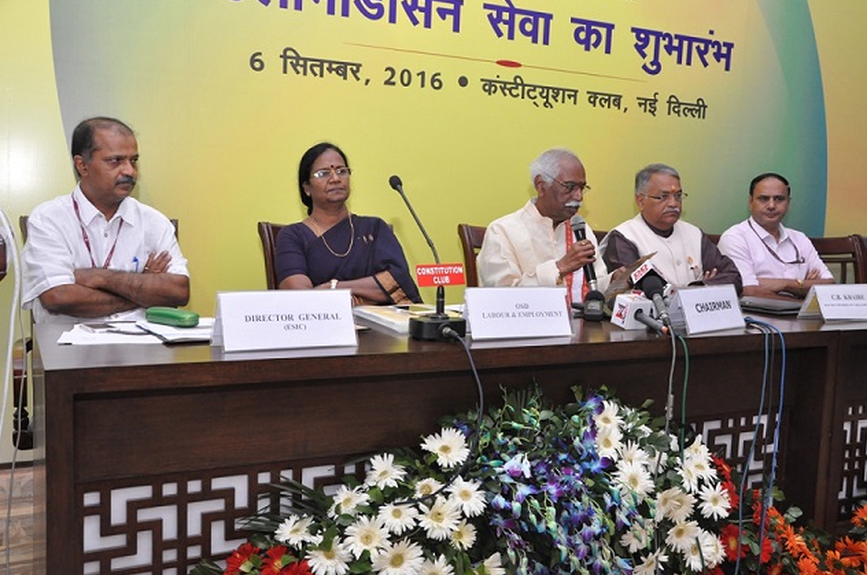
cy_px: 284
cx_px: 442
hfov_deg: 55.9
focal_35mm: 34
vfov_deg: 38.7
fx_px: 817
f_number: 5.6
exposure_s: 1/125
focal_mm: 22
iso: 1600
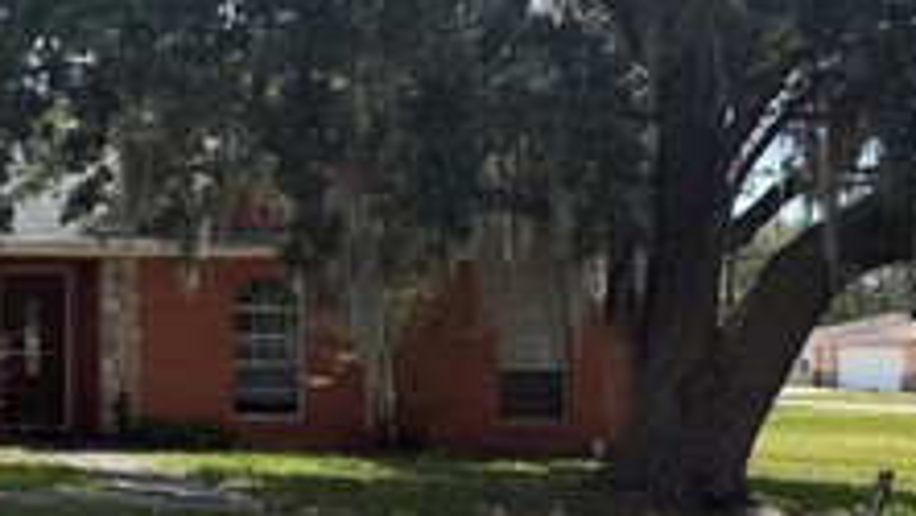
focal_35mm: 59
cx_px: -70
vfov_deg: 20.4
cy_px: 275
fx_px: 1433
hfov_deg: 31.7
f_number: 1.78
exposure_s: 1/4167
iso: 80
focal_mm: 6.76
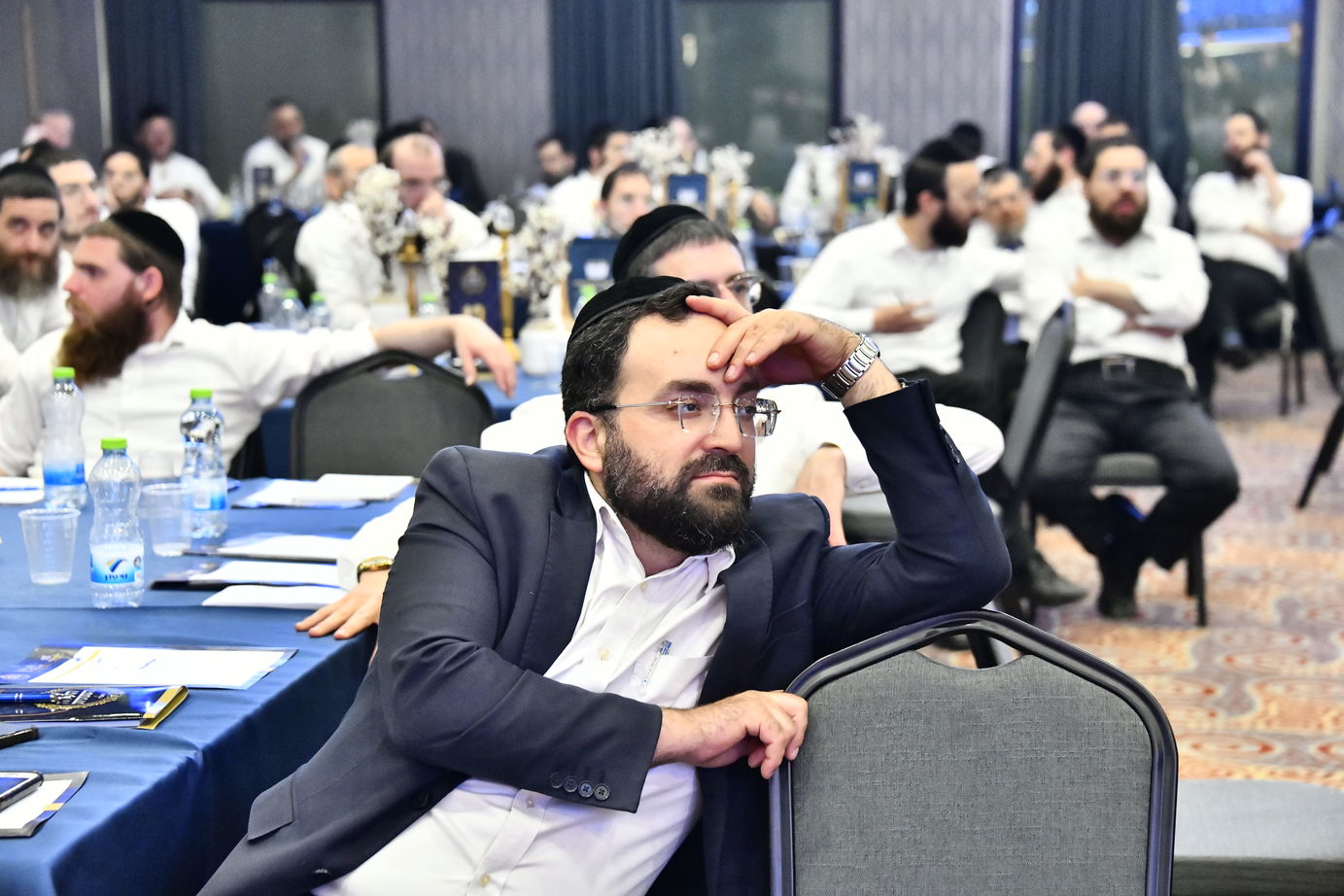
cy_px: 444
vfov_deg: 16.5
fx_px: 3098
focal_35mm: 83
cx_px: 672
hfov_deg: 24.5
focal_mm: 82
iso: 6400
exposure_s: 1/50
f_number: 5.6
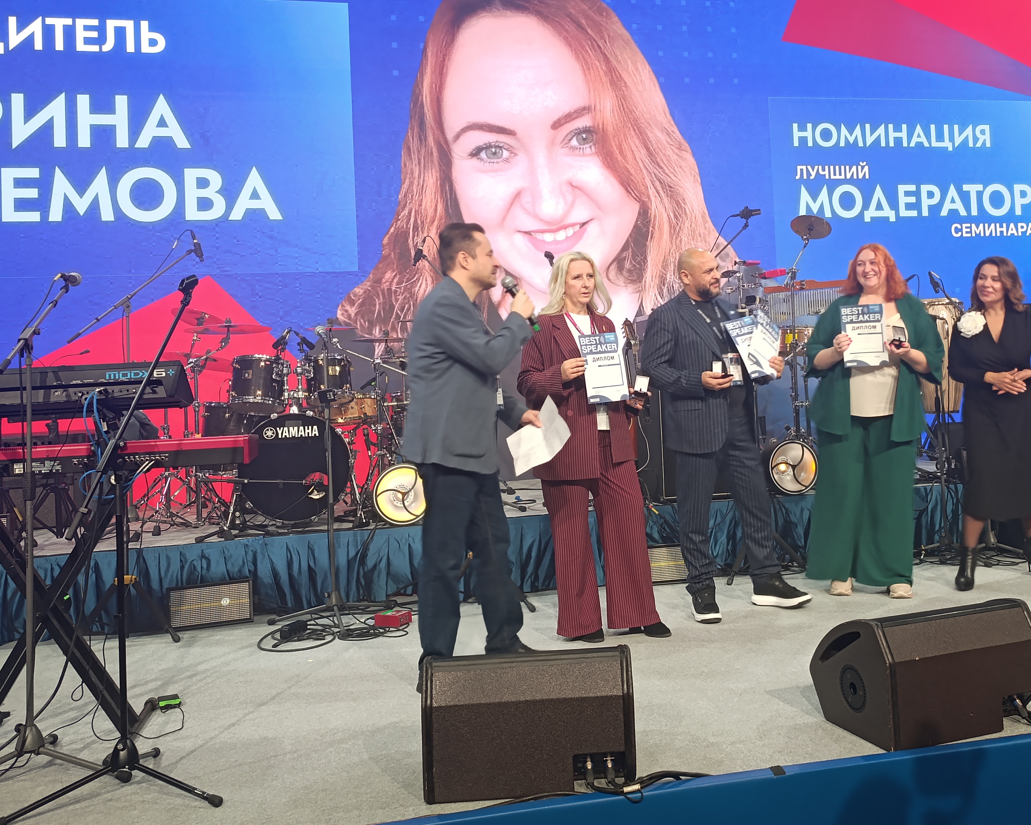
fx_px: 1037
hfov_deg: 52.6
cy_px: 326
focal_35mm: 34
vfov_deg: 43.1
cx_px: 600
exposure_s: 1/100
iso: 1000
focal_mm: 6.14
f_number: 1.6
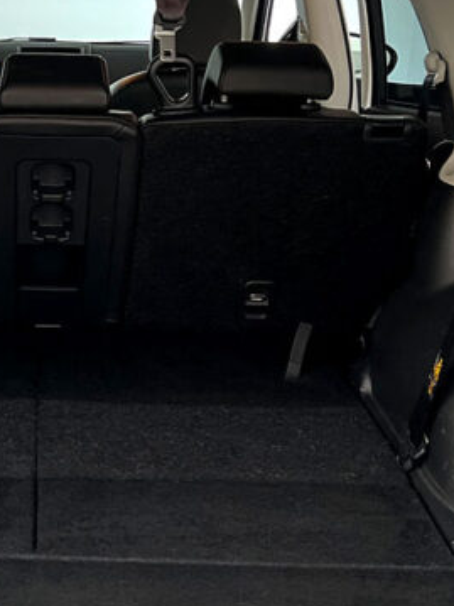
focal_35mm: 58
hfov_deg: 24.4
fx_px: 1015
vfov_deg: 33.2
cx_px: 30
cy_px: 299
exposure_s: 1/60
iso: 250
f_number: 1.5
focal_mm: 5.7
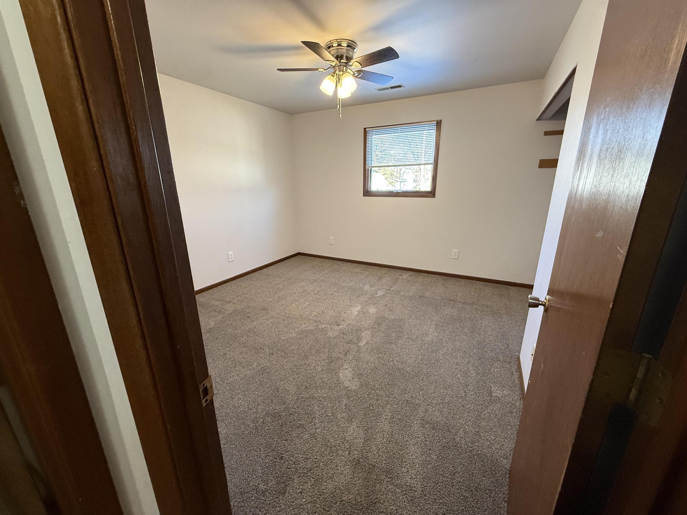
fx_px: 278
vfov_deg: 85.7
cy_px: 258
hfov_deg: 102.1
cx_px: 344
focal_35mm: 14
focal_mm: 2.22
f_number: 2.2
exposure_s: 1/60
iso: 400
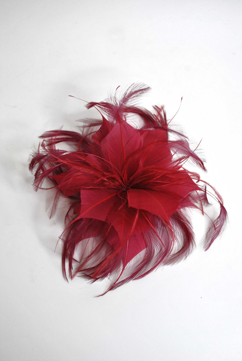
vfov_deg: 46.3
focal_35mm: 42
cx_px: 121
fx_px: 422
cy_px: 180
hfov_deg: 32.0
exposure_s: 1/125
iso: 280
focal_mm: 28
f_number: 4.5
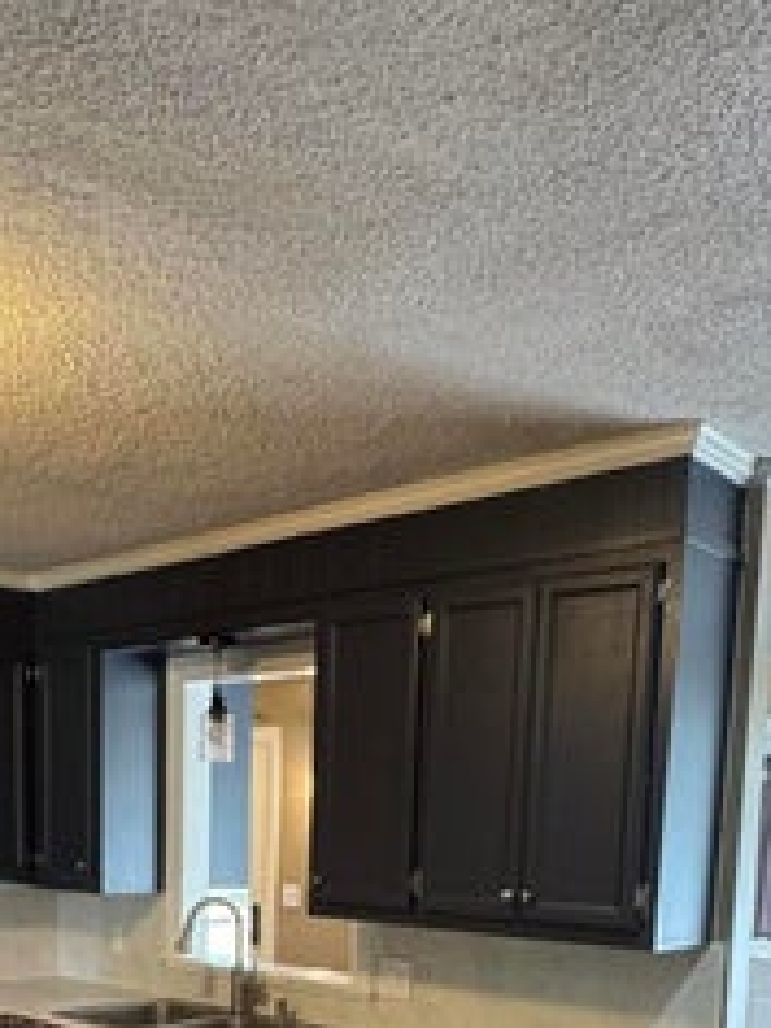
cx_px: 296
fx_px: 1128
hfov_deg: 37.5
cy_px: 971
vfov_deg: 43.6
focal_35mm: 38
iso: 500
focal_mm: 2.22
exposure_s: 1/60
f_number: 2.2
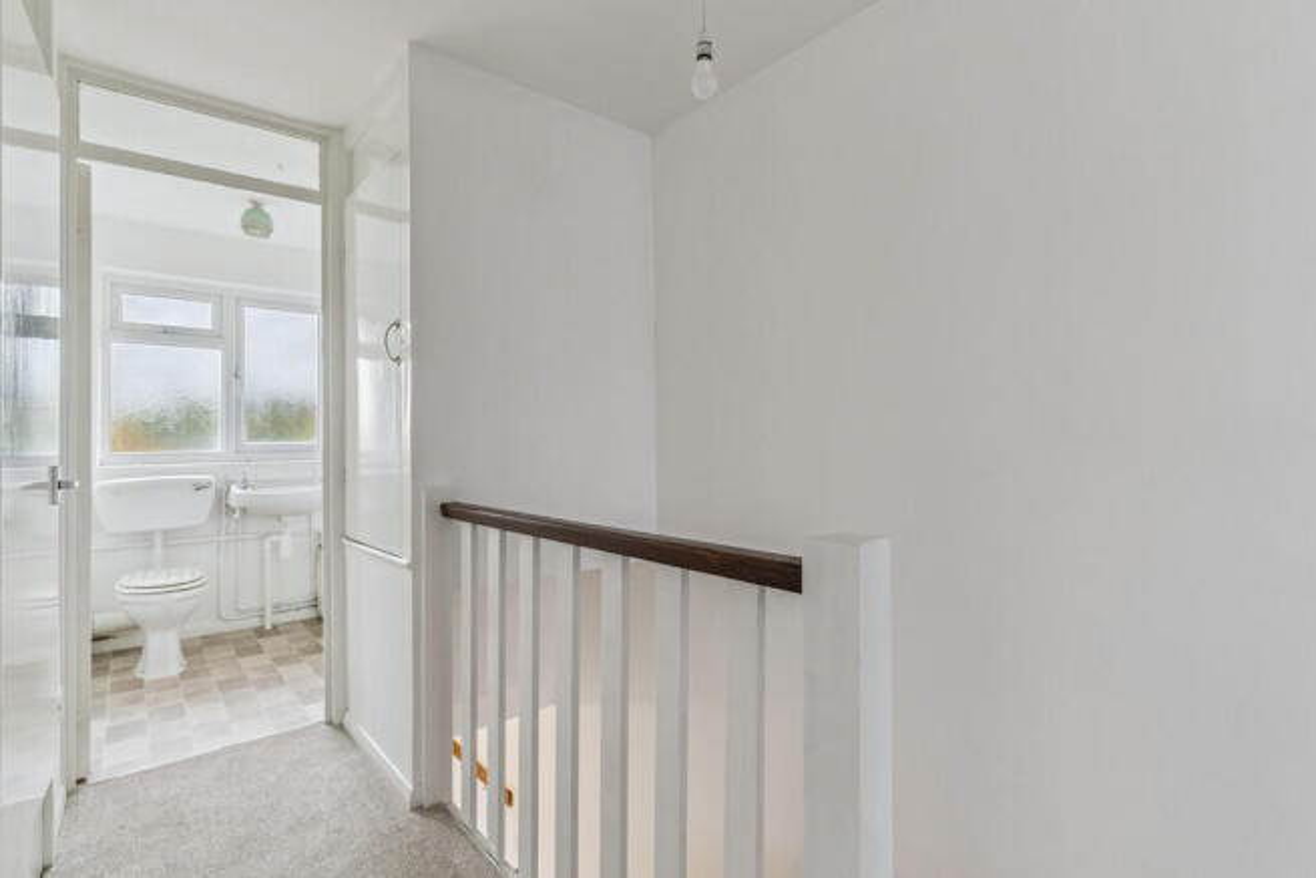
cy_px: 439
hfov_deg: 93.3
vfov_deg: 70.5
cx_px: 658
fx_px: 622
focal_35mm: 17
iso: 800
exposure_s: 1/50
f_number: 6.3
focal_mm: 17
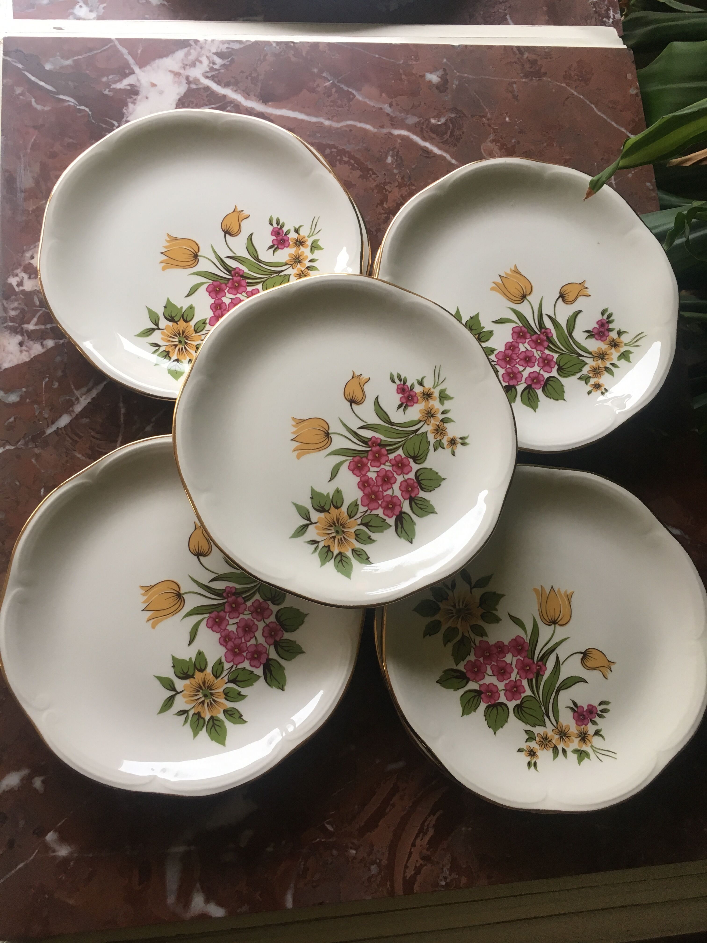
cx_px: 354
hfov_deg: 48.2
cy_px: 472
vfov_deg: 61.7
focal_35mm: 29
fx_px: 790
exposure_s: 1/33
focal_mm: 4.15
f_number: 2.2
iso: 40
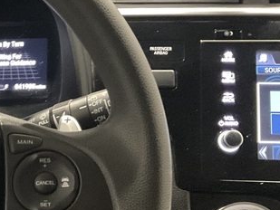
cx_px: -136
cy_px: 178
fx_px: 728
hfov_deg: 19.2
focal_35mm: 90
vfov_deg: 16.3
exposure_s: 1/20
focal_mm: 3
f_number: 1.8
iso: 500
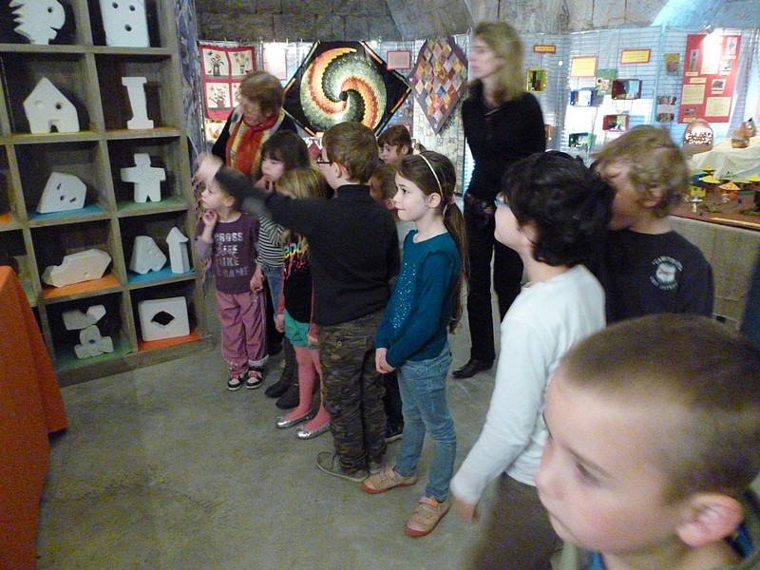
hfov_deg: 69.4
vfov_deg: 54.9
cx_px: 380
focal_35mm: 25
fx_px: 549
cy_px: 285
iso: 1000
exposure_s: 1/8
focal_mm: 4.5
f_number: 3.1
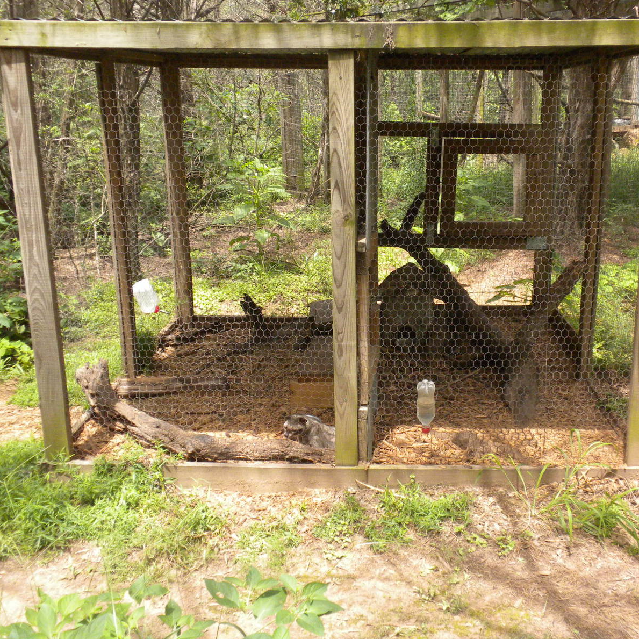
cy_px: 318
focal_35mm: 44
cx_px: 376
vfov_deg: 38.3
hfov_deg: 38.2
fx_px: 919
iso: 371
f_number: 3.5
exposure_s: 1/511
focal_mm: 6.6
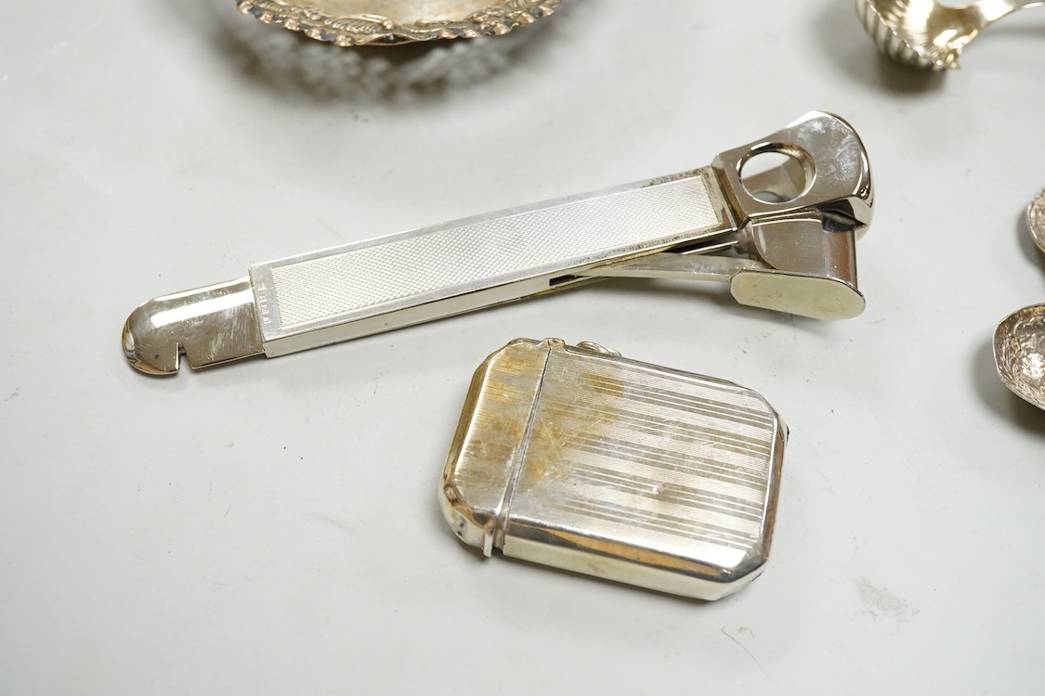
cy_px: 348
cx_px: 522
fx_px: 1306
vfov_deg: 29.9
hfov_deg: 43.6
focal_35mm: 45
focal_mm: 30
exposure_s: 1/200
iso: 2500
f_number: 9
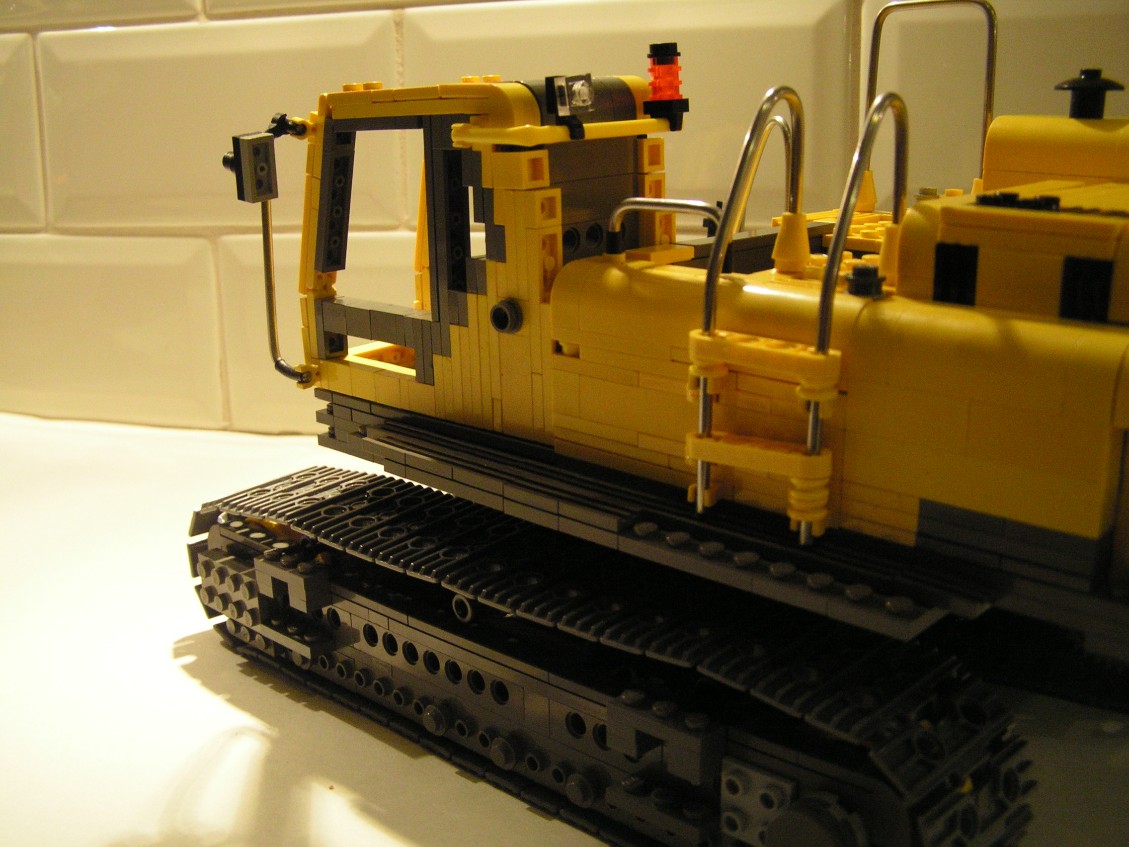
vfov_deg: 37.7
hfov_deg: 49.0
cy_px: 424
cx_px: 564
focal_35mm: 38
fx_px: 1239
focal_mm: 6.3
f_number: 2.8
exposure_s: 1/25
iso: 200
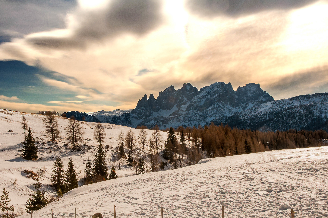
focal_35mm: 42
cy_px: 109
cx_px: 164
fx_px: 382
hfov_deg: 46.4
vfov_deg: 31.8
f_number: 14
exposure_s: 1/320
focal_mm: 28
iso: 200
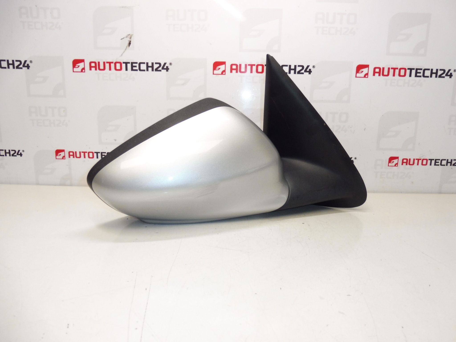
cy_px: 171
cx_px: 228
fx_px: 316
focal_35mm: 24
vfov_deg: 56.8
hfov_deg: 71.6
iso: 200
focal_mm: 4.3
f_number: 3.5
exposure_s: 1/80
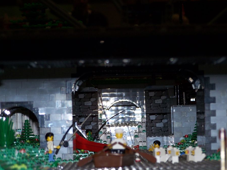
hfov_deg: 12.4
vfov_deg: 9.3
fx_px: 1043
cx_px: 129
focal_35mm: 159
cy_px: 88
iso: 80
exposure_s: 1/125
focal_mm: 23.1
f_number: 3.2
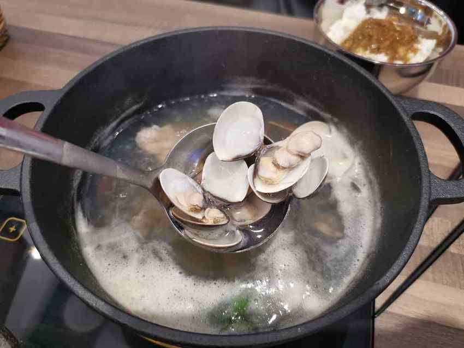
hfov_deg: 65.3
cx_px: 232
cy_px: 174
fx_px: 362
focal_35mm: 27
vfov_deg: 51.3
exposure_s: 1/100
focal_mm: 5.58
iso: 250
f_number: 1.8
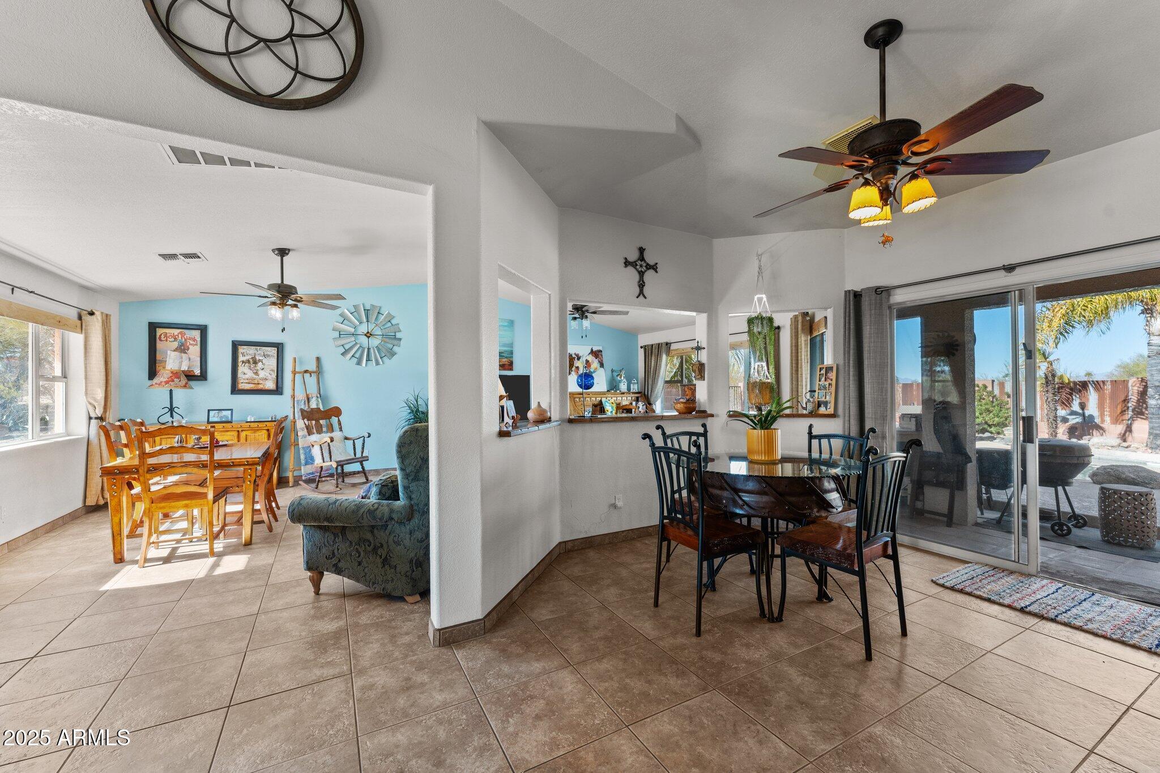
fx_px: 451
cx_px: 580
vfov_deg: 81.2
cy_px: 386
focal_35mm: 14
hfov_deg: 104.3
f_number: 8
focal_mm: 14
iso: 500
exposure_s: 1/10
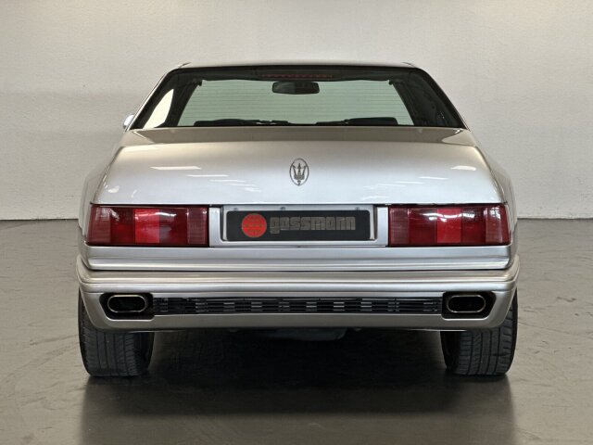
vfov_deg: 19.1
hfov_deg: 25.3
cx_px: 296
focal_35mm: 77
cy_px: 222
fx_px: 1319
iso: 250
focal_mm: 9
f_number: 2.8
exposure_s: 1/109
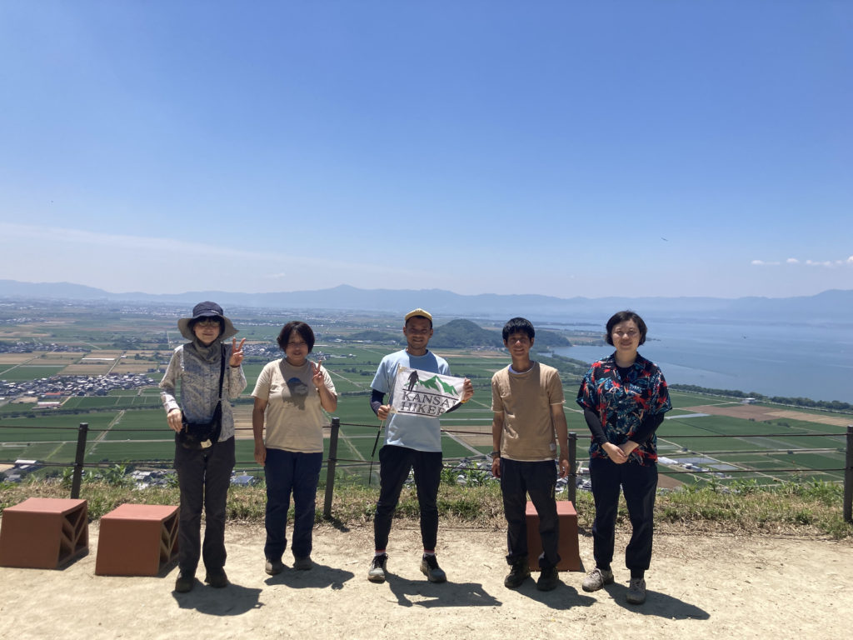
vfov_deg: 49.7
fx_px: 690
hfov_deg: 63.4
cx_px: 426
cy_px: 320
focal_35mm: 28
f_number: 1.8
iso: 25
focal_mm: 3.99
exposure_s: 1/2825
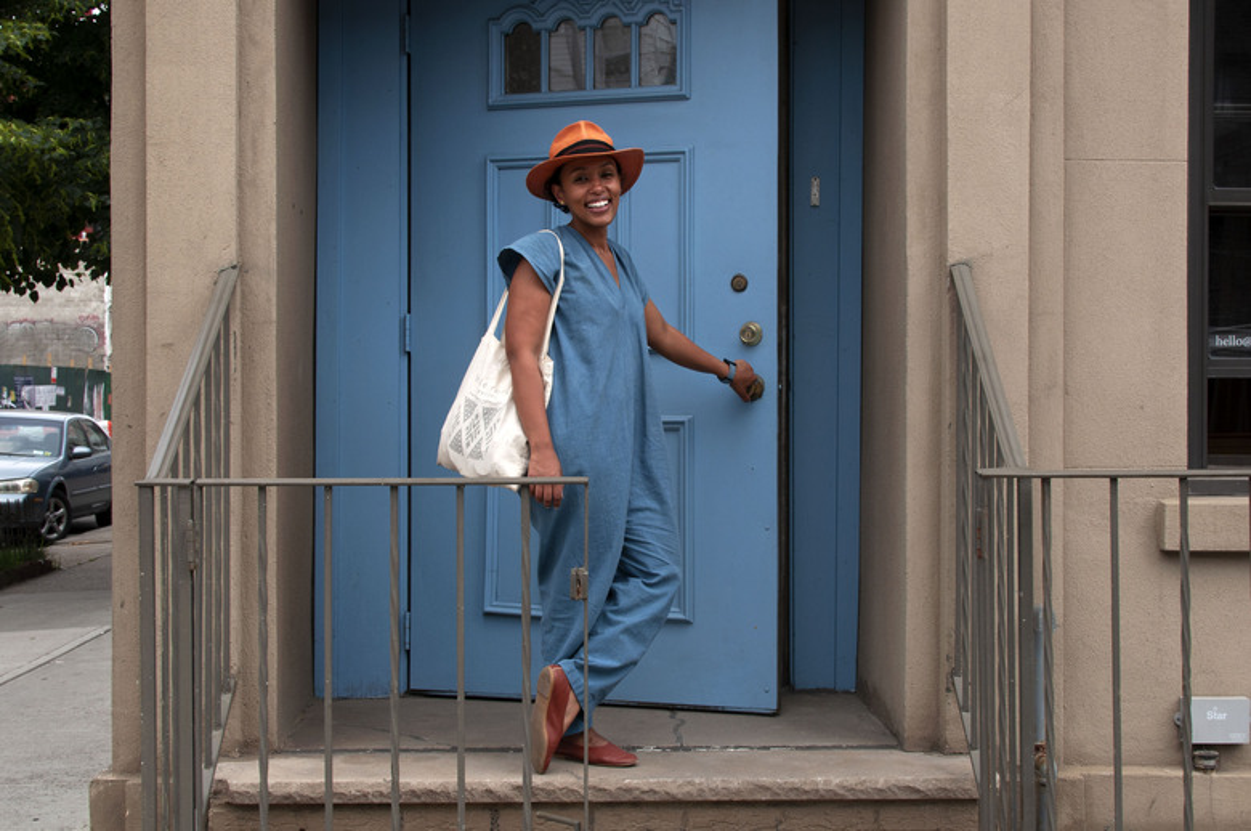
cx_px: 626
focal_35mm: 52
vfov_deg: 25.7
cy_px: 416
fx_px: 1822
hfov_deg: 37.9
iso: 250
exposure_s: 1/200
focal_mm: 35
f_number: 9
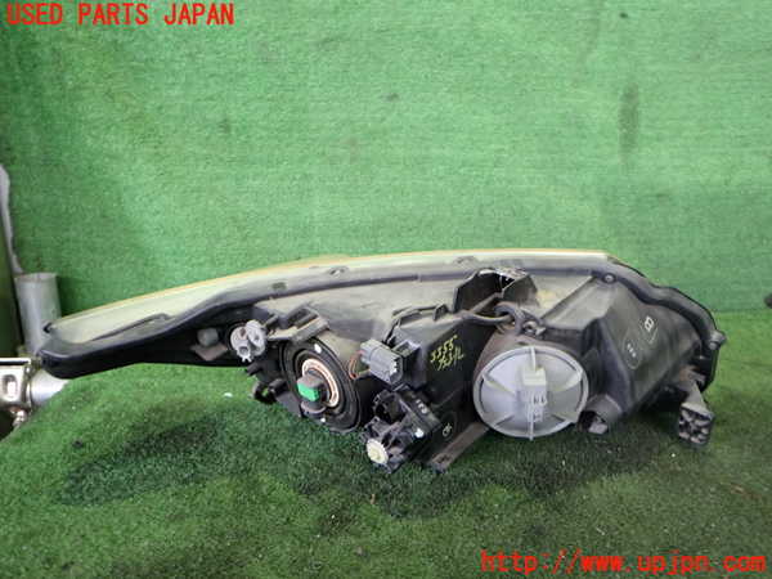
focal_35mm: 30
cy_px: 290
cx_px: 386
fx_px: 669
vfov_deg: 46.8
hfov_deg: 60.0
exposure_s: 1/30
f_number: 2.3
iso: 400
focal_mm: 5.4
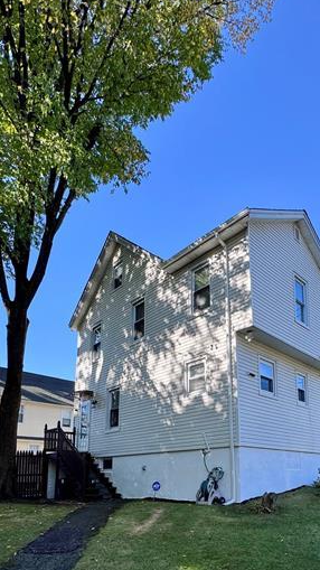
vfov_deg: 74.0
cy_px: 417
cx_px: 196
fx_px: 347
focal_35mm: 23
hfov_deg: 49.1
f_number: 2.2
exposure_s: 1/394
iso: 40
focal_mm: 2.22
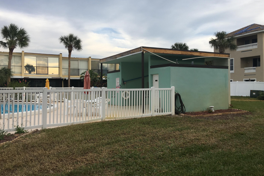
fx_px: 235
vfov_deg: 41.1
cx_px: 137
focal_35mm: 32
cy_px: 85
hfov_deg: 58.7
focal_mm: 4.15
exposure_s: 1/434
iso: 25
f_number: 2.2
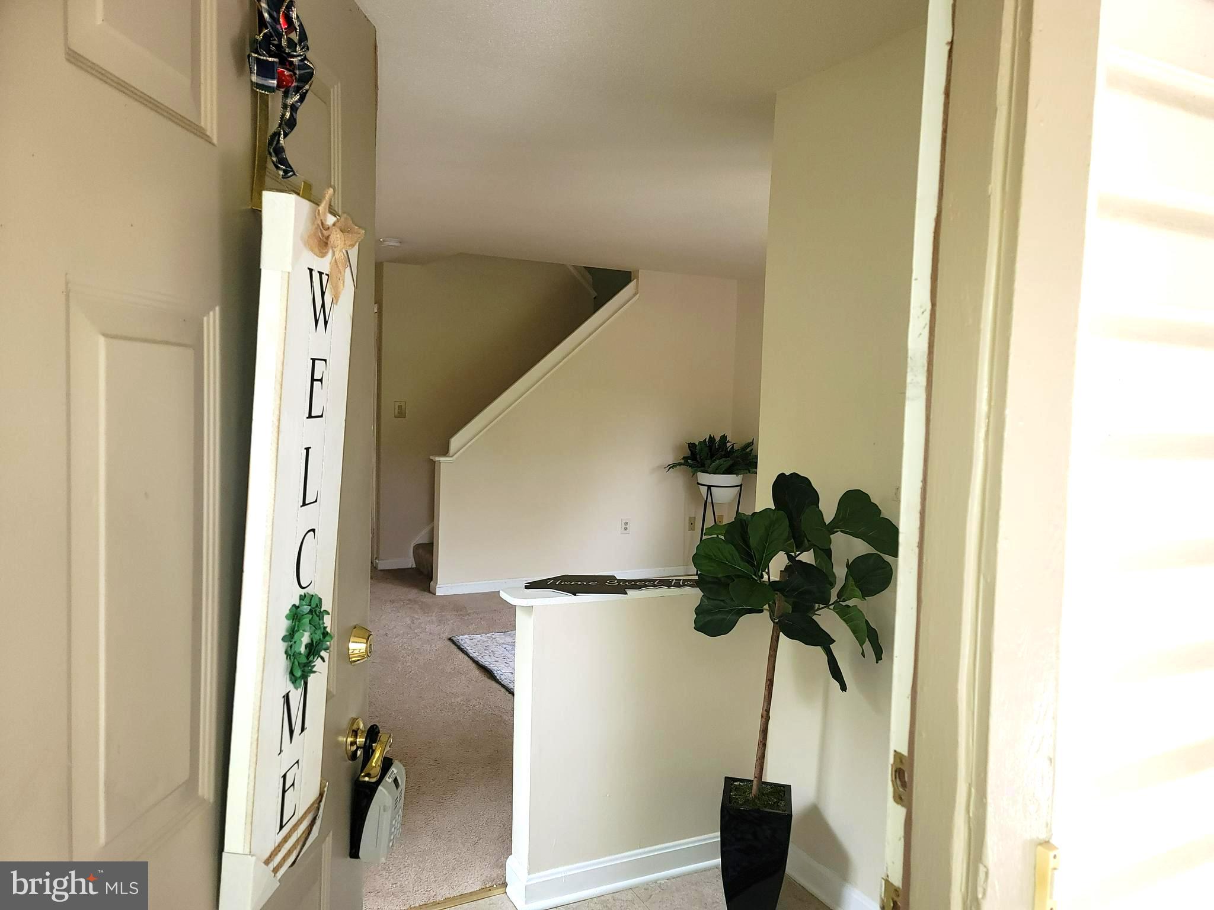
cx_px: 607
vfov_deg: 54.9
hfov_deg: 69.4
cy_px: 455
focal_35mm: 25
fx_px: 877
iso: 100
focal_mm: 7
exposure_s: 1/40
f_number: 1.8
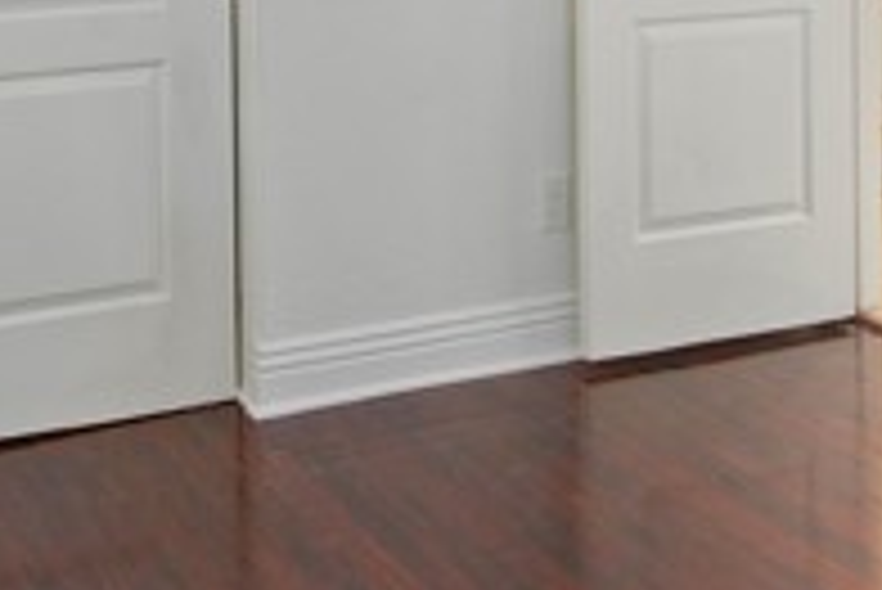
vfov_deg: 19.6
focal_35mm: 62
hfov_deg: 31.7
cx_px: 207
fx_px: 1520
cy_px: -241
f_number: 7.1
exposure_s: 1/160
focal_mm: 19
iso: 400
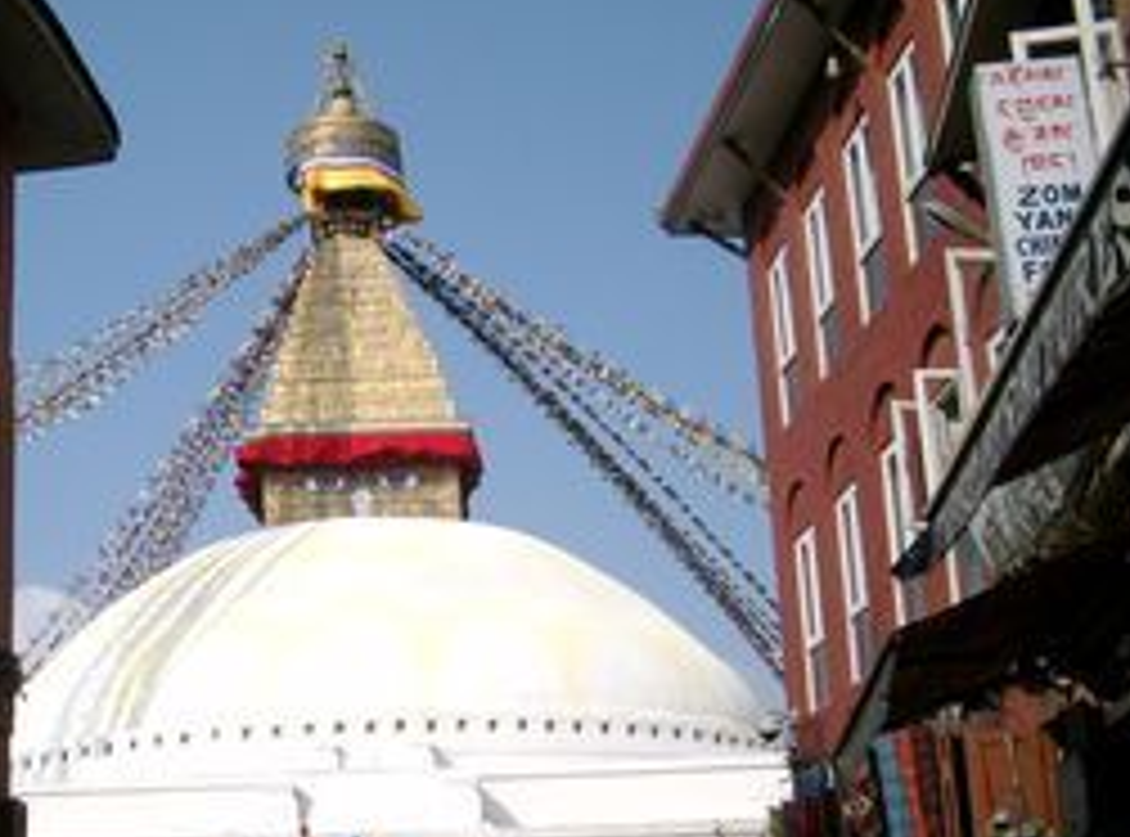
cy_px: 619
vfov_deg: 24.4
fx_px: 1918
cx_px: 315
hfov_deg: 32.4
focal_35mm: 59
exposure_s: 1/800
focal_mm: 7.6
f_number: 5
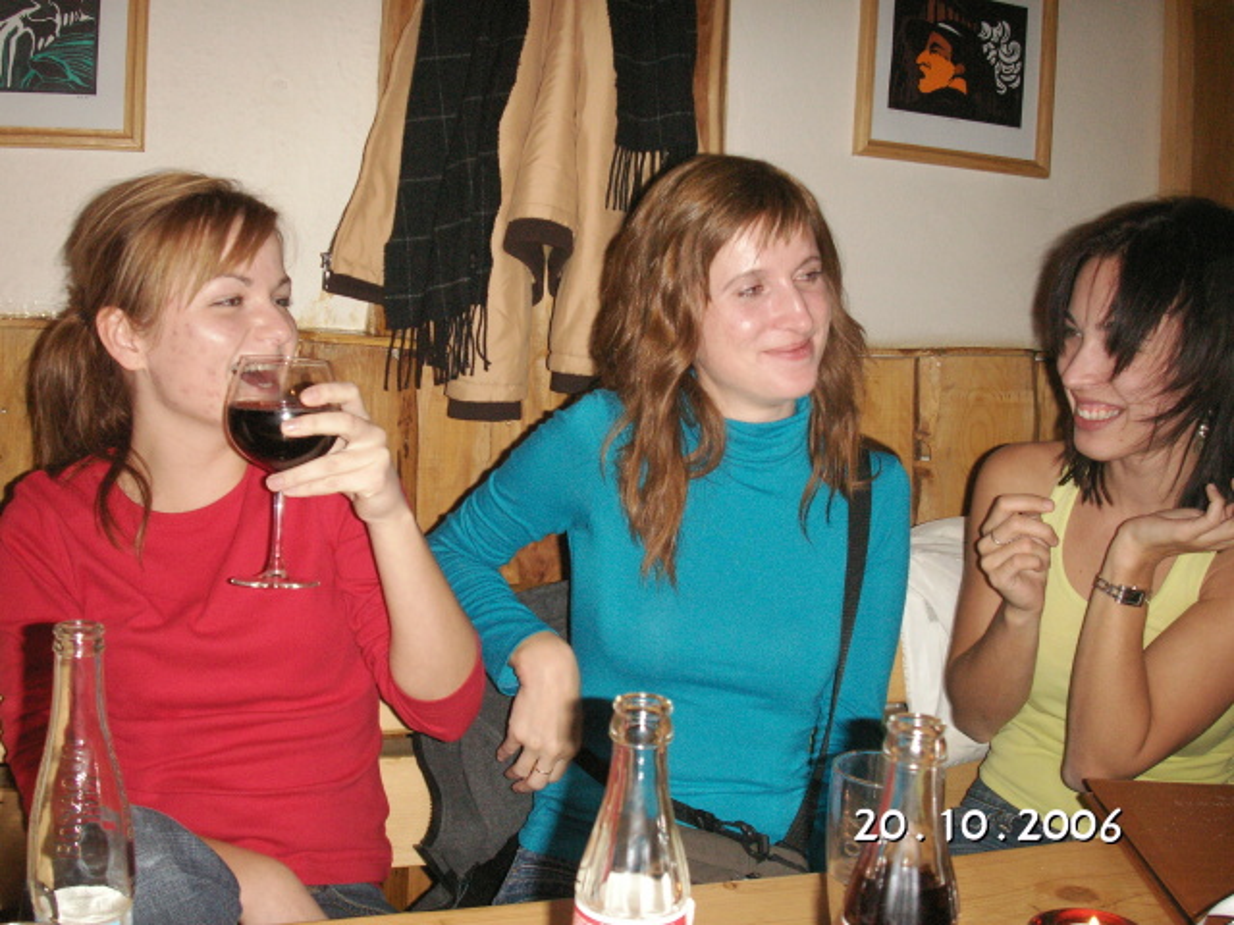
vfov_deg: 38.7
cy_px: 462
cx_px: 617
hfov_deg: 50.1
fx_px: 1319
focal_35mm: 37
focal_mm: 7.7
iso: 160
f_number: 3.5
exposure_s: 1/40
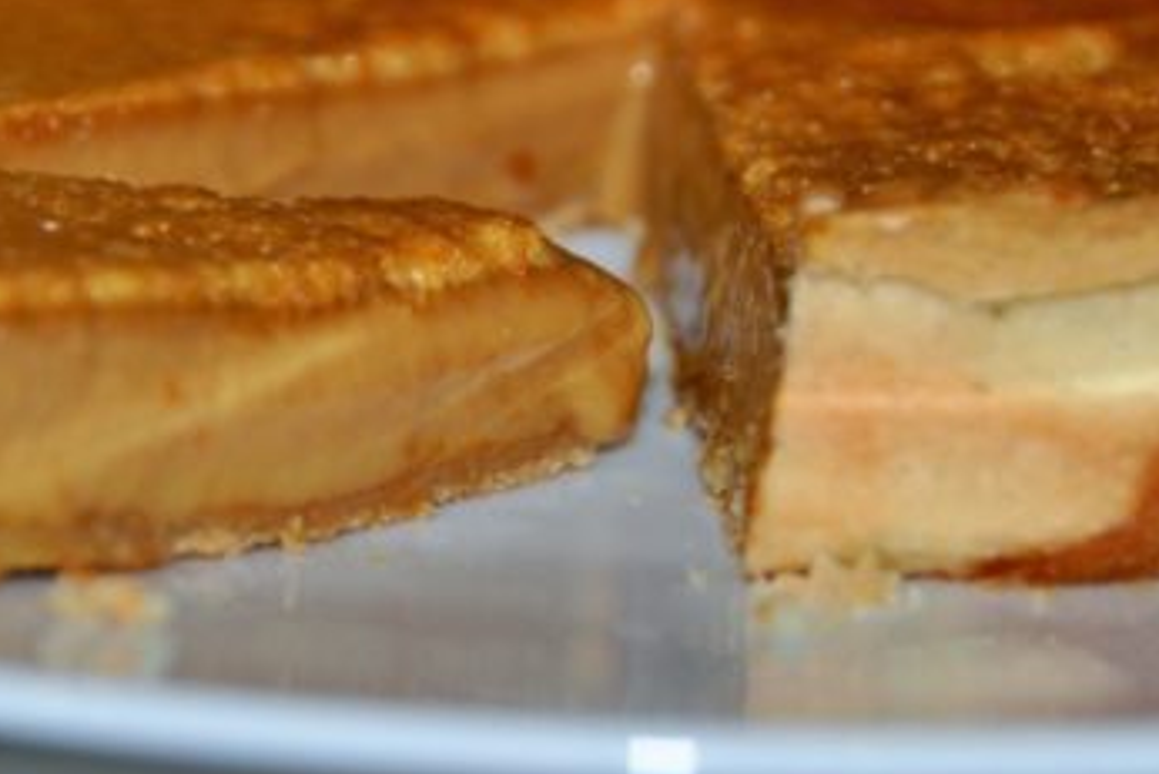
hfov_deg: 8.3
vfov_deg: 5.6
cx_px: 399
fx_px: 7951
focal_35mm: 247
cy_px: 328
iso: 200
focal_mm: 95
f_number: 5.6
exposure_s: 1/125
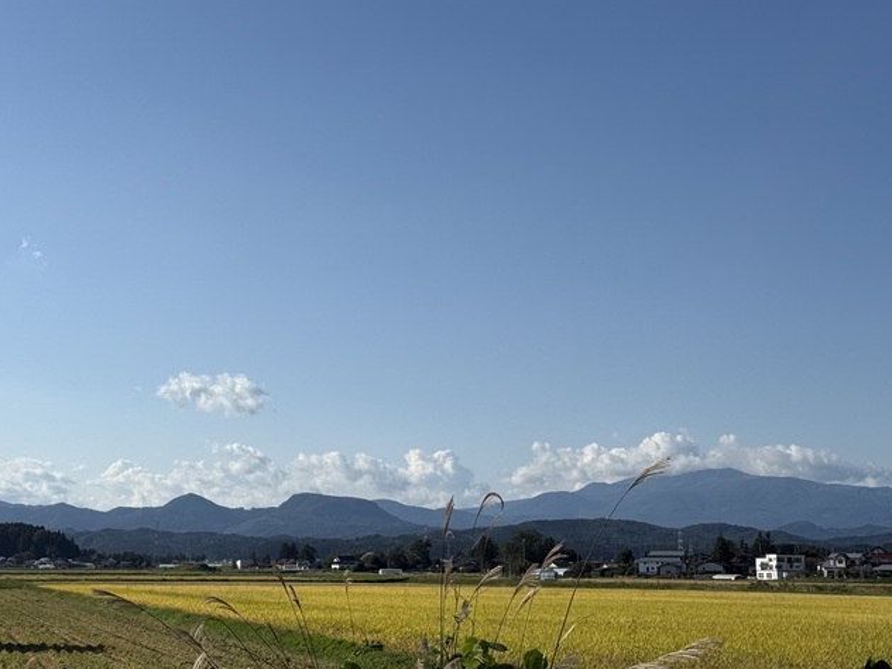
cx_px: 316
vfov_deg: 23.3
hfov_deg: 30.6
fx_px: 1623
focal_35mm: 63
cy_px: 296
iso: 80
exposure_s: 1/11364
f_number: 1.78
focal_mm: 6.76
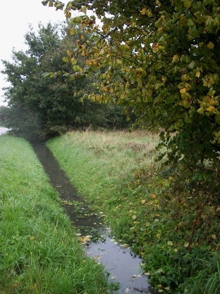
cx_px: 110
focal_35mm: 32
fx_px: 271
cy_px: 147
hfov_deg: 44.2
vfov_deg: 56.8
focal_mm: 5.7
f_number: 2.9
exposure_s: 1/60
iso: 134
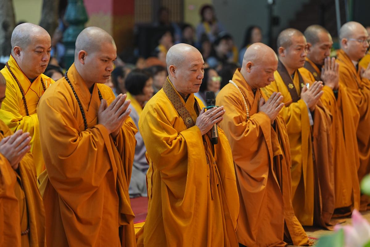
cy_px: 124
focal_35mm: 122
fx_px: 1254
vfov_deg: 11.2
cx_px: 185
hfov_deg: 16.8
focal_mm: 122
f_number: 2.8
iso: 2000
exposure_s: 1/100
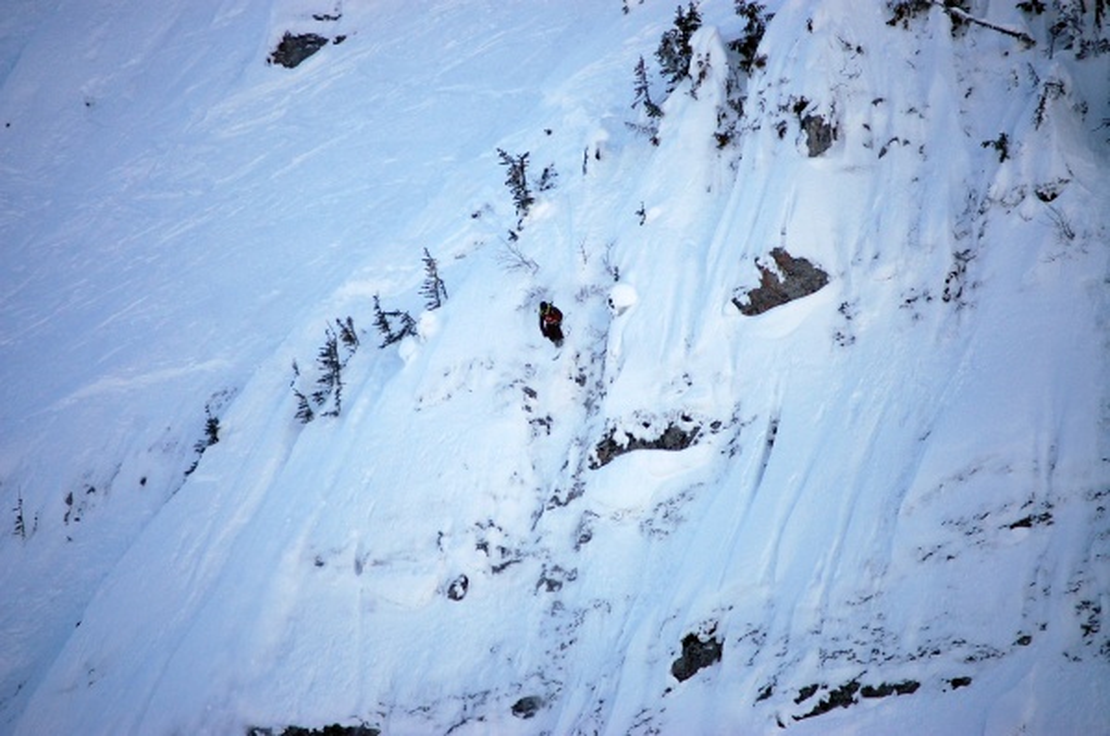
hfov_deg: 6.9
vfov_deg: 4.6
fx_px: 9235
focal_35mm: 300
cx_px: 555
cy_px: 368
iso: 400
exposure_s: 1/2000
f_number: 5.6
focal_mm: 200
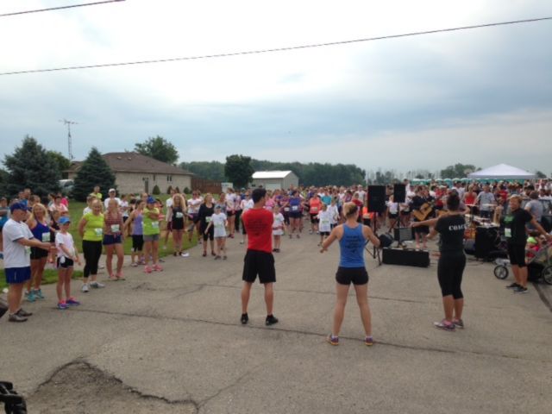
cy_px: 207
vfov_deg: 42.9
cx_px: 276
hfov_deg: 55.4
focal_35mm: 33
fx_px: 526
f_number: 2.4
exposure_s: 1/384
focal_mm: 4.12
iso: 50
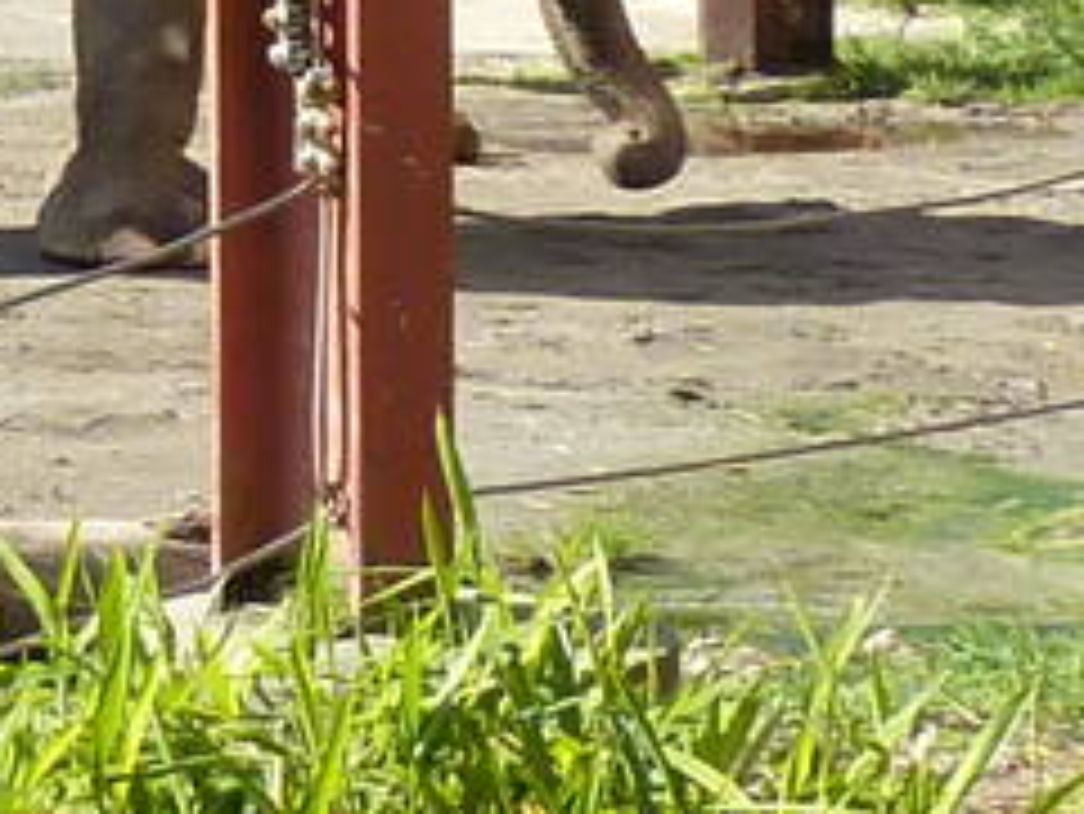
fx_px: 5608
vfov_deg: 8.1
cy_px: -558
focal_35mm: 179
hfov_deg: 10.3
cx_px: -967
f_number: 3.3
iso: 125
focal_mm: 4.4
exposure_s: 1/500
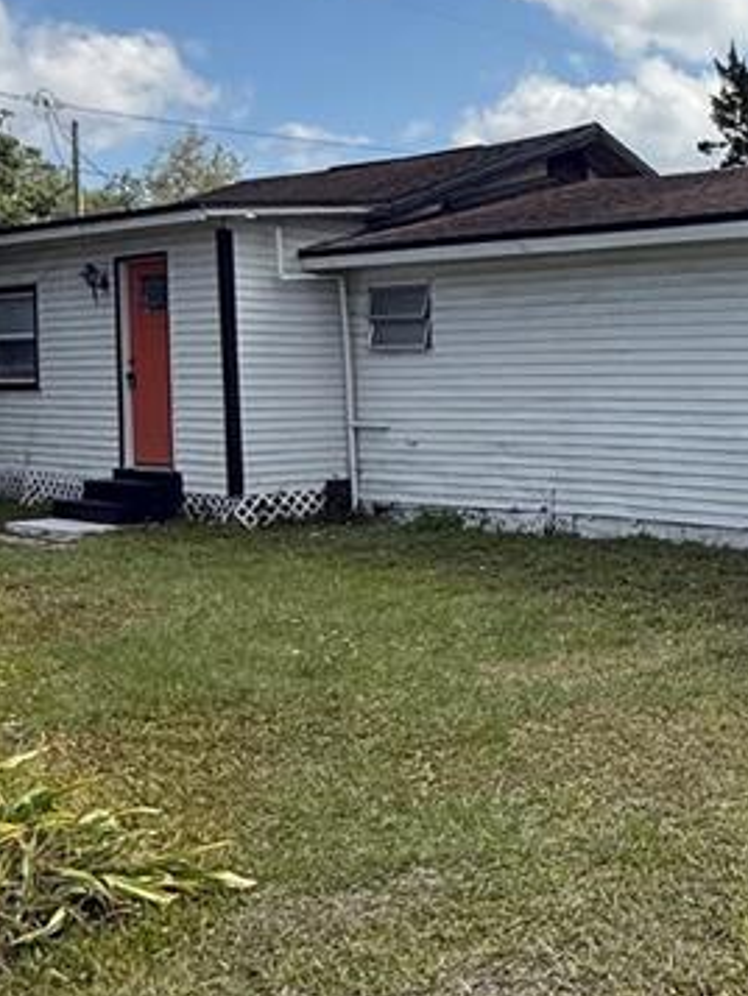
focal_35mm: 47
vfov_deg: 40.4
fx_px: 1353
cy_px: 516
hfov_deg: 27.9
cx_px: 843
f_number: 2.2
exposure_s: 1/2237
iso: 50
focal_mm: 2.22
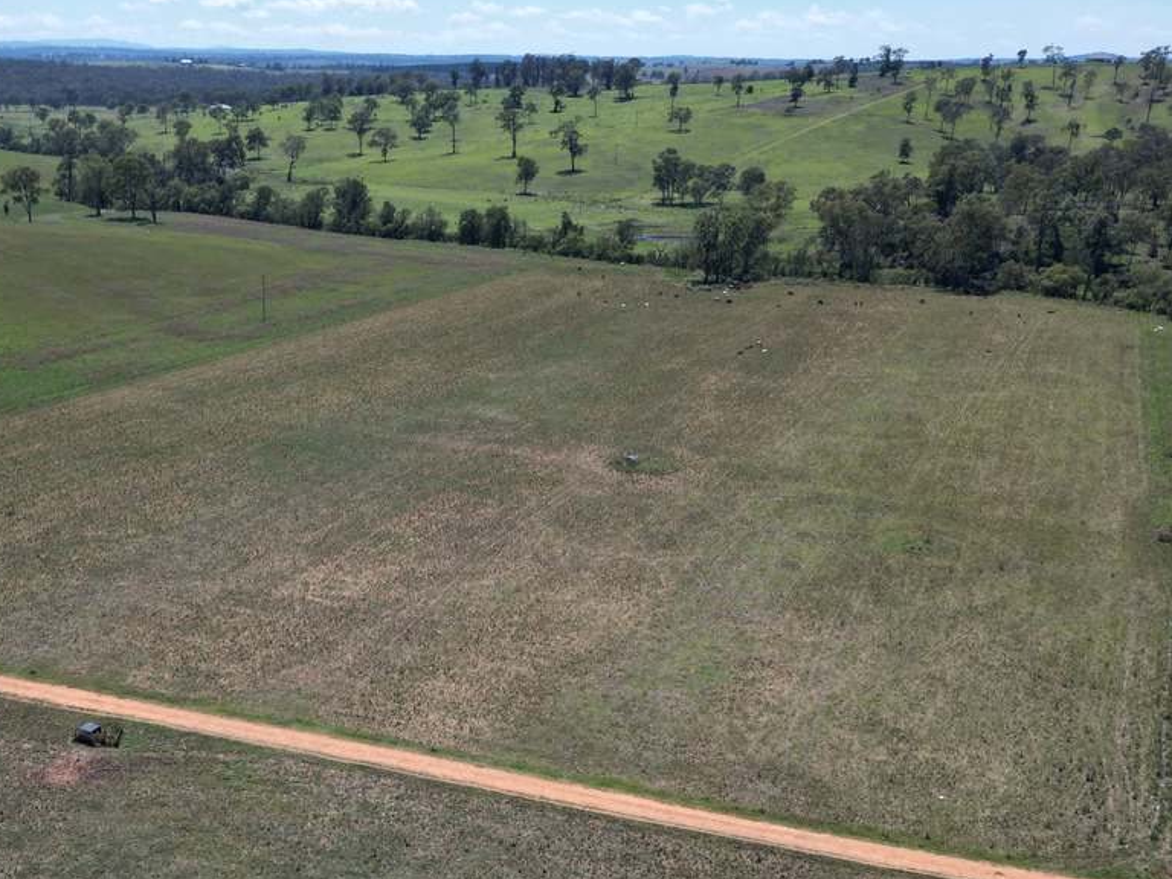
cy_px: 641
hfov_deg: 46.1
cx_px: 394
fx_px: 1354
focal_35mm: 40
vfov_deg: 35.3
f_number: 1.7
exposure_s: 1/3000
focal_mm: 6.72
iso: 120
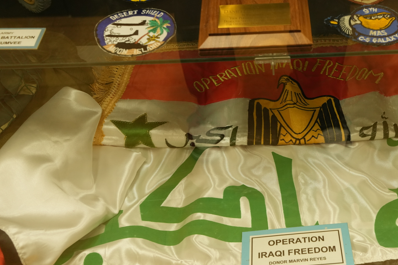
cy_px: 147
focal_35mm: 51
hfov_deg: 38.0
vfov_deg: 26.5
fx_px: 564
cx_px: 295
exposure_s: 1/40
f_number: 7.1
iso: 1250
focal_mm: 34
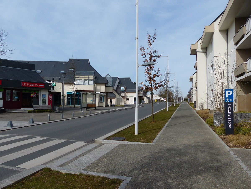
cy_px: 94
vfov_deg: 54.9
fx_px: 181
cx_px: 126
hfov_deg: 69.4
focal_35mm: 25
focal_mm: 4.5
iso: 100
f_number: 4
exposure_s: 1/1300
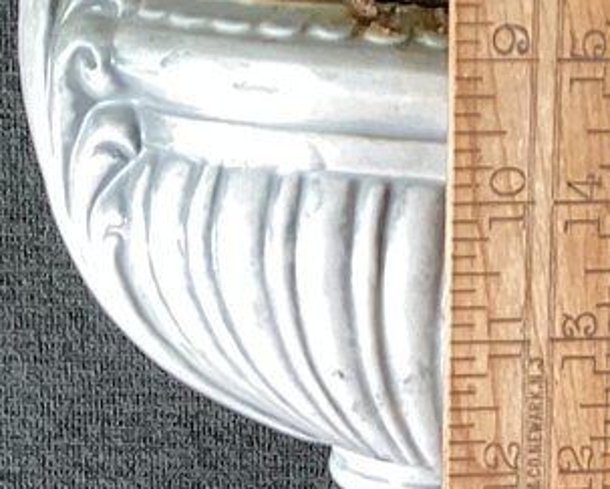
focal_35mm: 151
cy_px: 754
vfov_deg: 9.9
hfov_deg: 12.7
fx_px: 2729
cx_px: 382
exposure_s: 1/60
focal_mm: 3.3
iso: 80
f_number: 2.4
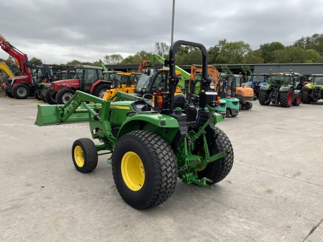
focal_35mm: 29
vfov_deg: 48.2
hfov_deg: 61.7
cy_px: 121
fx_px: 271
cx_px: 162
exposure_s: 1/1377
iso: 16
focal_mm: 3
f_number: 1.8
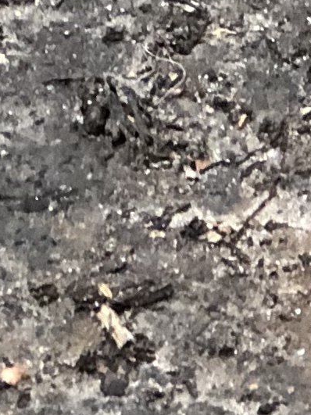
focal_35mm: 433
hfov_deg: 3.4
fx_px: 5189
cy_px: -156
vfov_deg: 4.6
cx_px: -146
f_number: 2.8
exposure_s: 1/30
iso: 125
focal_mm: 6.6
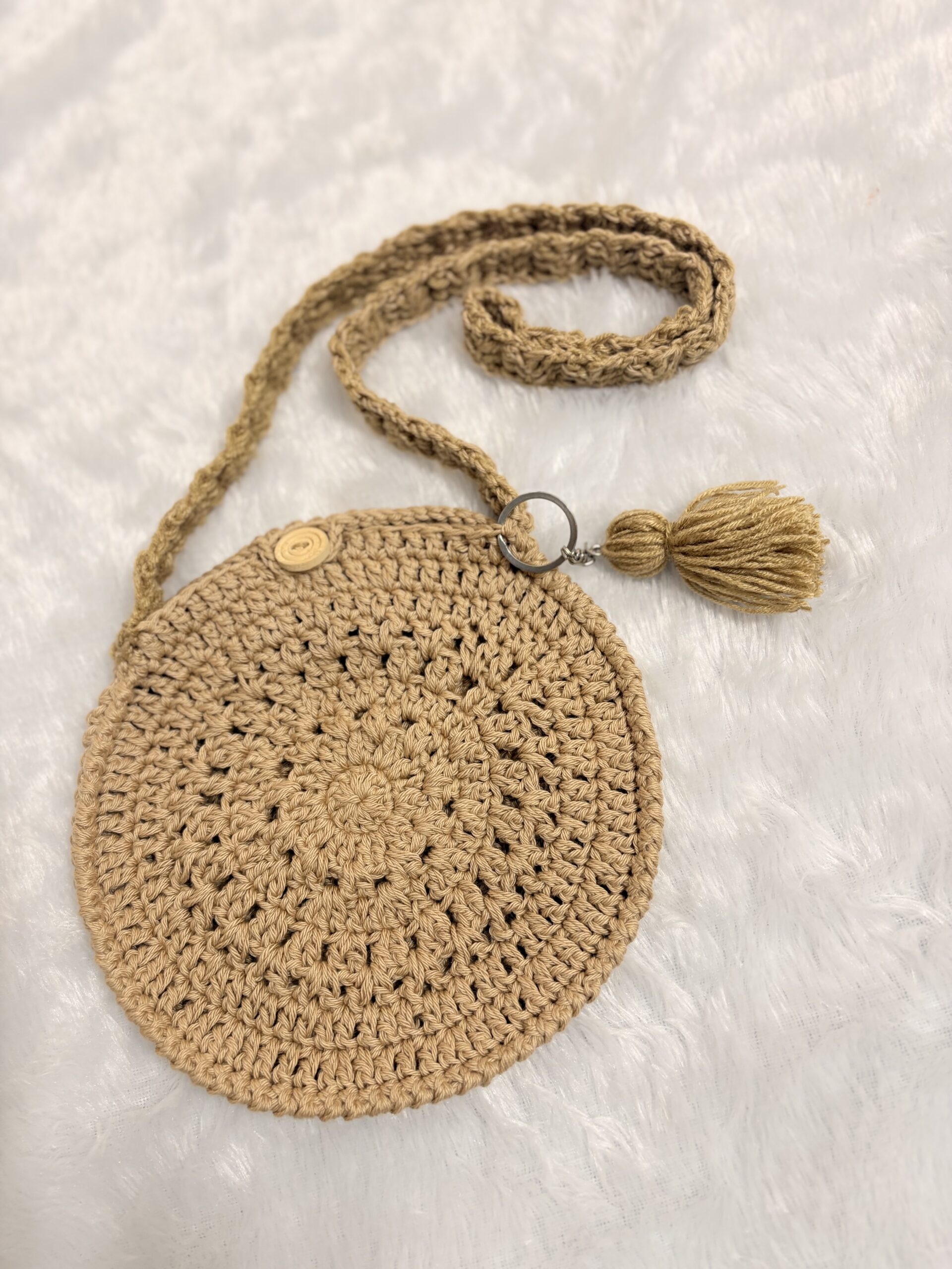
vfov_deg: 67.3
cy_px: 634
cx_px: 476
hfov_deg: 53.1
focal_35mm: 26
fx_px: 953
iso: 100
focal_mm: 5.96
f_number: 1.6
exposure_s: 1/50
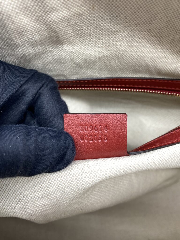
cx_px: 90
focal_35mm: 25
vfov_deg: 69.4
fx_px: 173
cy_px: 120
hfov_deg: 54.9
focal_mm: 4.25
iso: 100
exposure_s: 1/100
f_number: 1.8
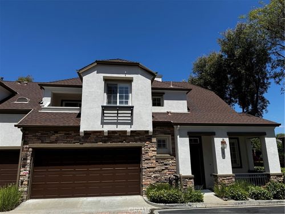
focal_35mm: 24
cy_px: 107
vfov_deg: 56.8
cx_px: 142
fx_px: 198
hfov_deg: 71.6
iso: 80
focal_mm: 6.76
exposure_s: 1/5348
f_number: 1.78
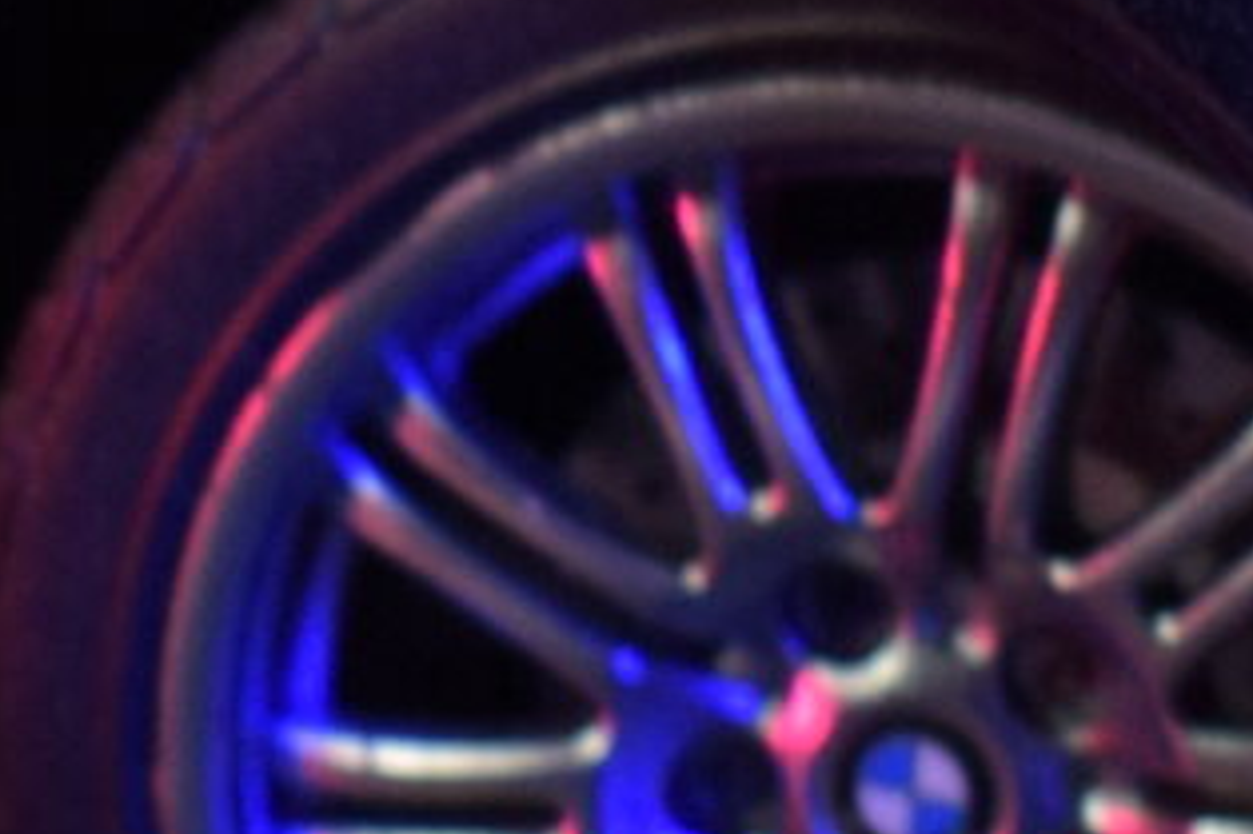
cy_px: -217
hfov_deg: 4.9
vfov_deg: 3.3
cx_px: -327
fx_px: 14540
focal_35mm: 418
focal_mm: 35
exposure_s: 1/60
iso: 800
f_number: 6.3
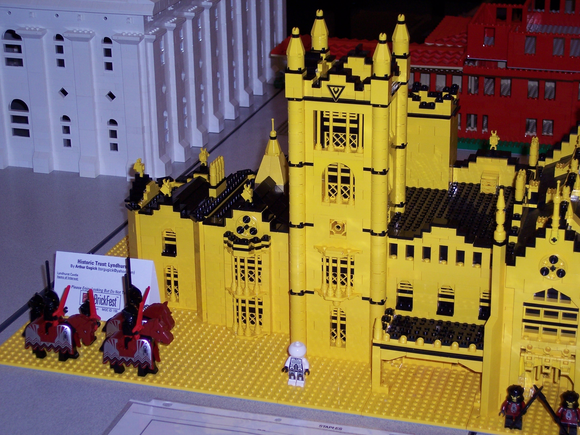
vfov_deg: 18.9
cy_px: 218
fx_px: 1307
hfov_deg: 25.0
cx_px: 290
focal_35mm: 78
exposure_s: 1/90
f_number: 4
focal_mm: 16
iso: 100
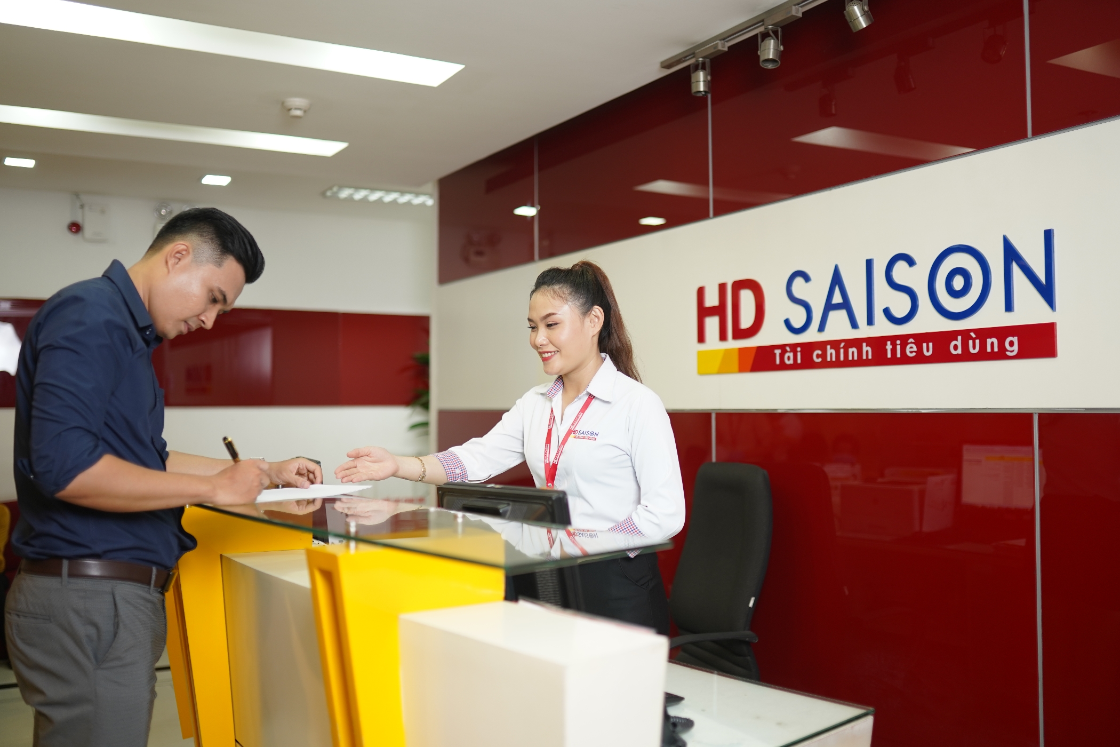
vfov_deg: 37.9
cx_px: 560
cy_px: 374
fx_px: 1089
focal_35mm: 35
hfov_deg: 54.4
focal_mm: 35
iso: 250
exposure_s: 1/100
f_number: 1.4
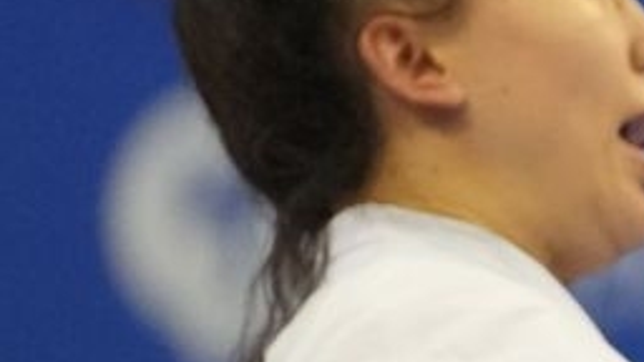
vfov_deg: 1.0
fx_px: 20252
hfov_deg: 1.8
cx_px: 1897
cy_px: 324
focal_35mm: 1186
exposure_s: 1/1000
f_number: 2.8
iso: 3200
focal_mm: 161
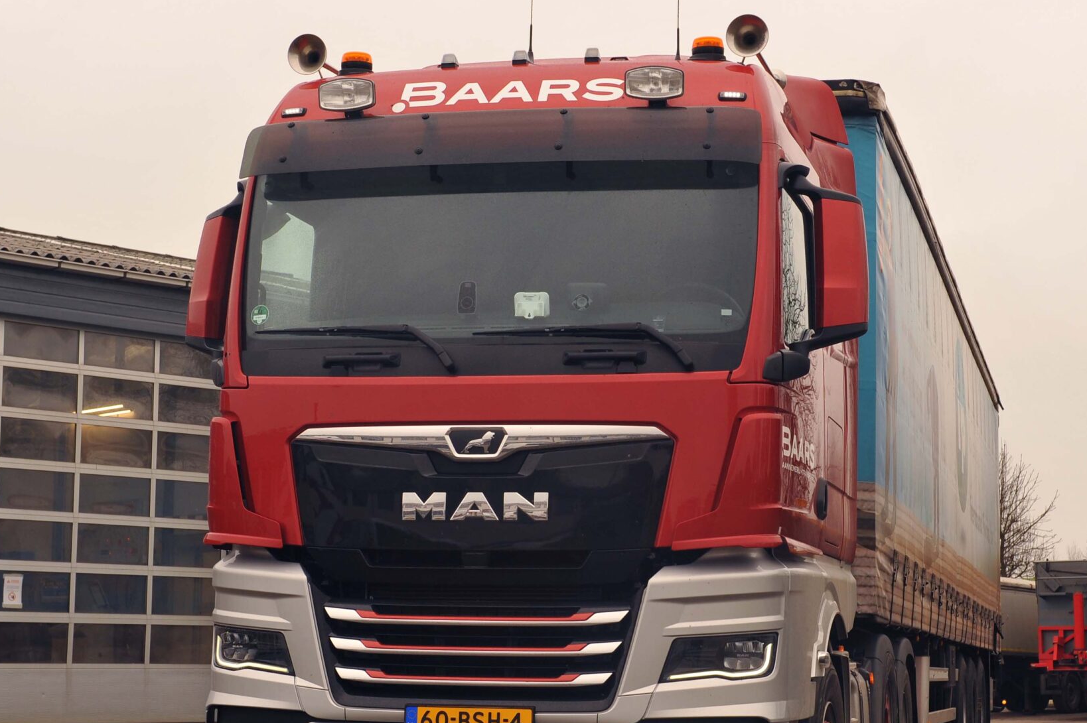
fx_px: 2263
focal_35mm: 75
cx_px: 629
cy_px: 402
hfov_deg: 27.0
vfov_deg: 18.2
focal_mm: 48
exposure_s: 1/160
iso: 400
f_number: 6.3
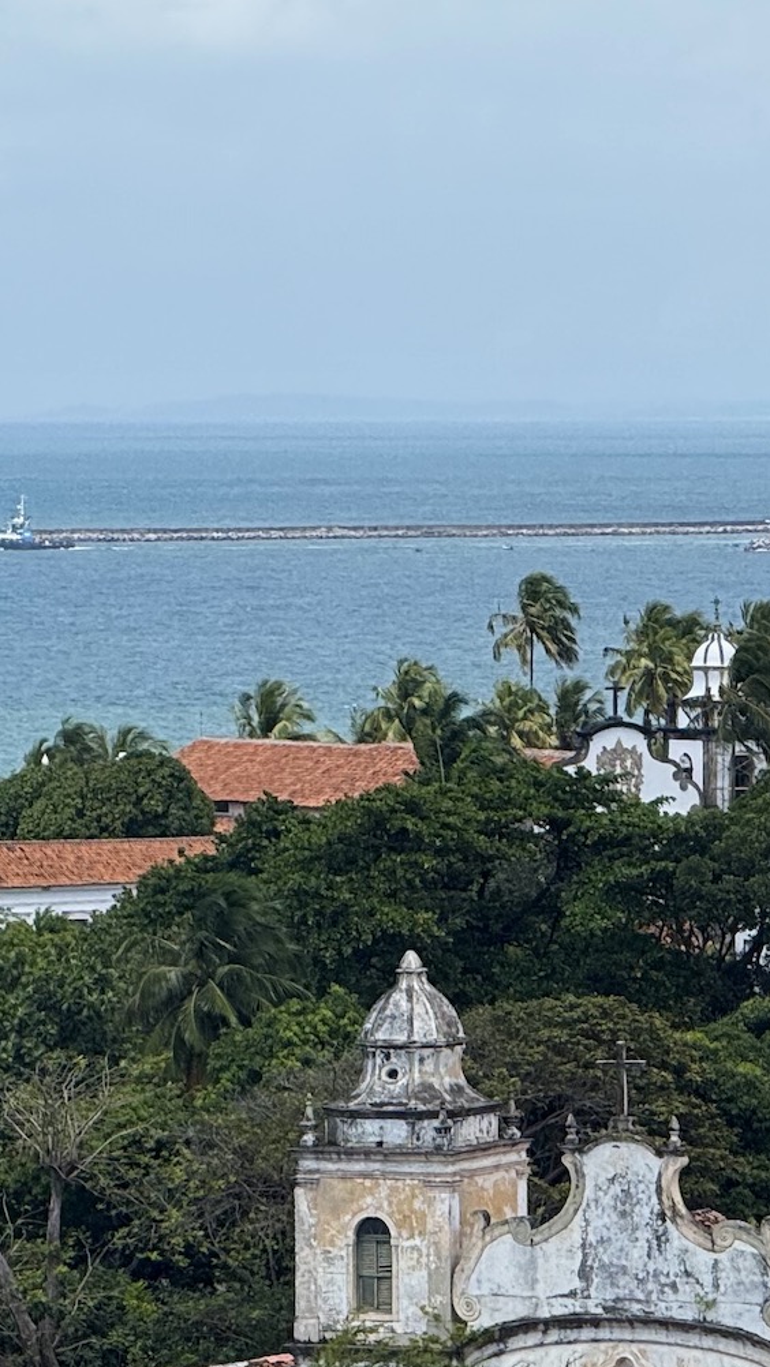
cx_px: 688
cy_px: 1161
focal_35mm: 313
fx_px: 11355
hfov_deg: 3.9
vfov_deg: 6.9
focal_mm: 15.66
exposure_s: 1/1271
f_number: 2.8
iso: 64
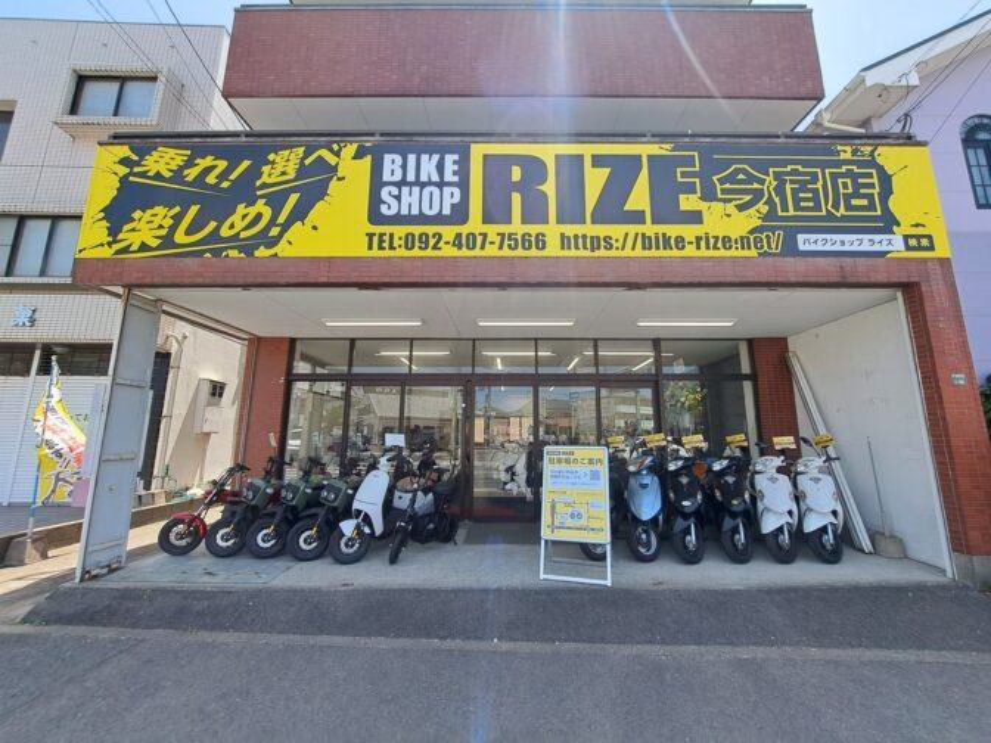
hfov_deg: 106.2
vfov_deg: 89.9
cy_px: 372
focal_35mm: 13
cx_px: 496
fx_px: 372
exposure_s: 1/588
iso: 50
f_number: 2.2
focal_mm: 1.74
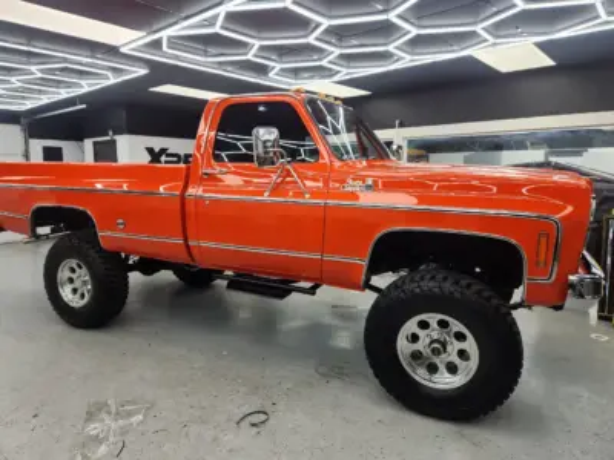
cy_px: 230
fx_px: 408
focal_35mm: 23
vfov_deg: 58.9
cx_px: 307
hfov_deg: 73.9
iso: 32
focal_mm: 5.4
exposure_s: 1/120
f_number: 1.8
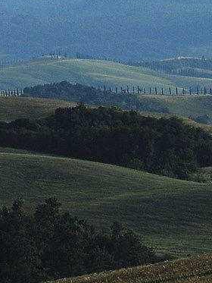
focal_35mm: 789
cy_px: 456
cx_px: 333
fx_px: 6440
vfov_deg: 2.5
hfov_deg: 1.9
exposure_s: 1/640
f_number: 8
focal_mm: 85
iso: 160
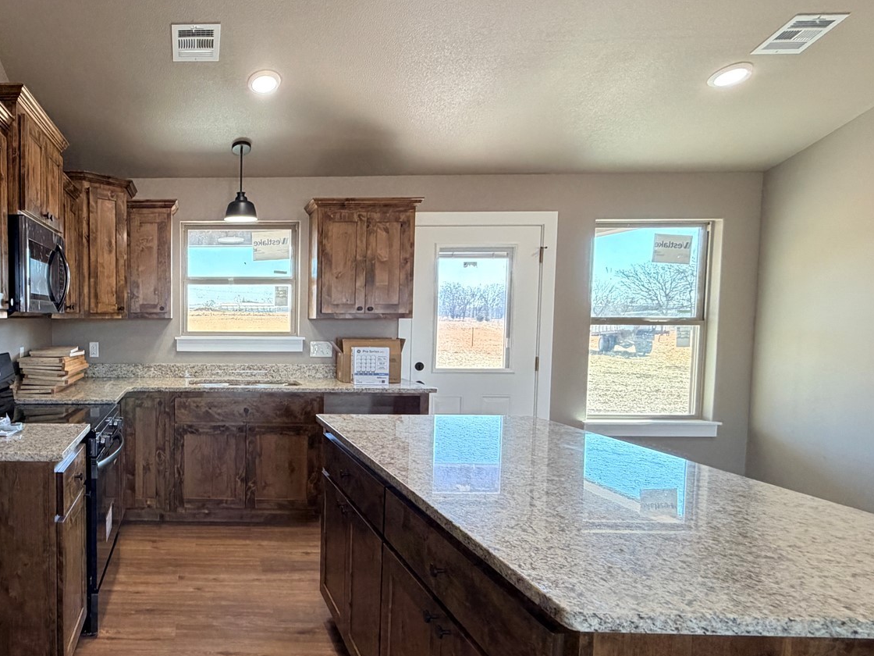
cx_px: 171
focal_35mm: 24
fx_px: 606
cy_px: 355
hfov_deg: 65.0
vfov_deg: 56.7
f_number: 2.2
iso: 320
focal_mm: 2.22
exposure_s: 1/120
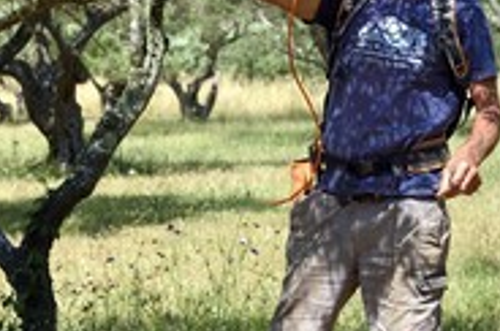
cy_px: 157
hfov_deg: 11.2
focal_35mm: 183
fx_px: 2537
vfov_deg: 7.5
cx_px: 159
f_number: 7.1
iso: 200
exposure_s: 1/320
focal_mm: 80
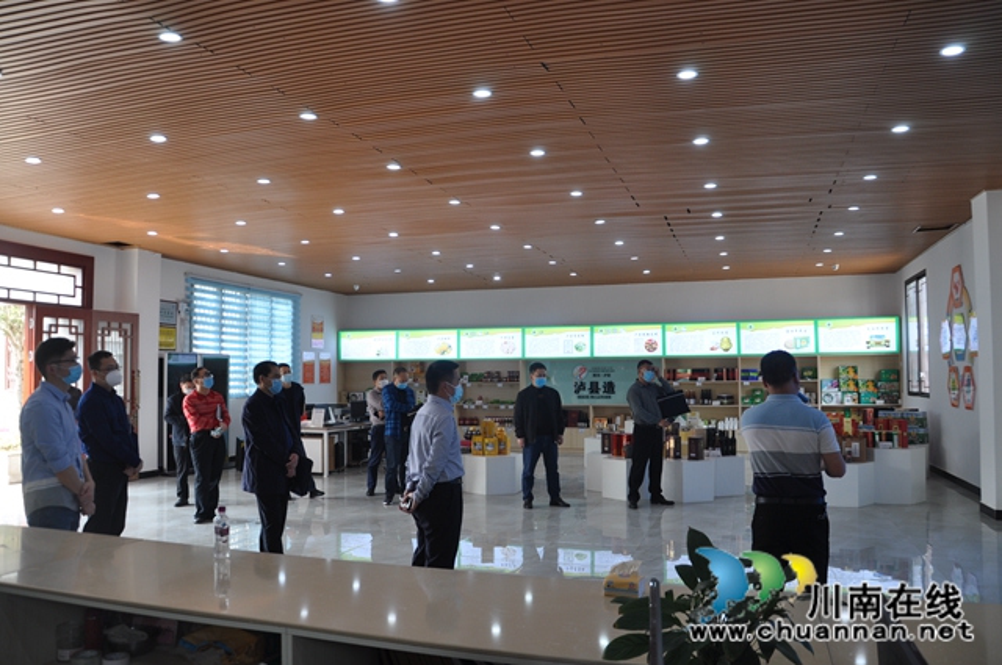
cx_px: 501
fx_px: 751
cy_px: 332
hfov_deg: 67.4
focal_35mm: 27
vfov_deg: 47.8
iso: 200
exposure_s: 1/60
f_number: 4
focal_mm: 18
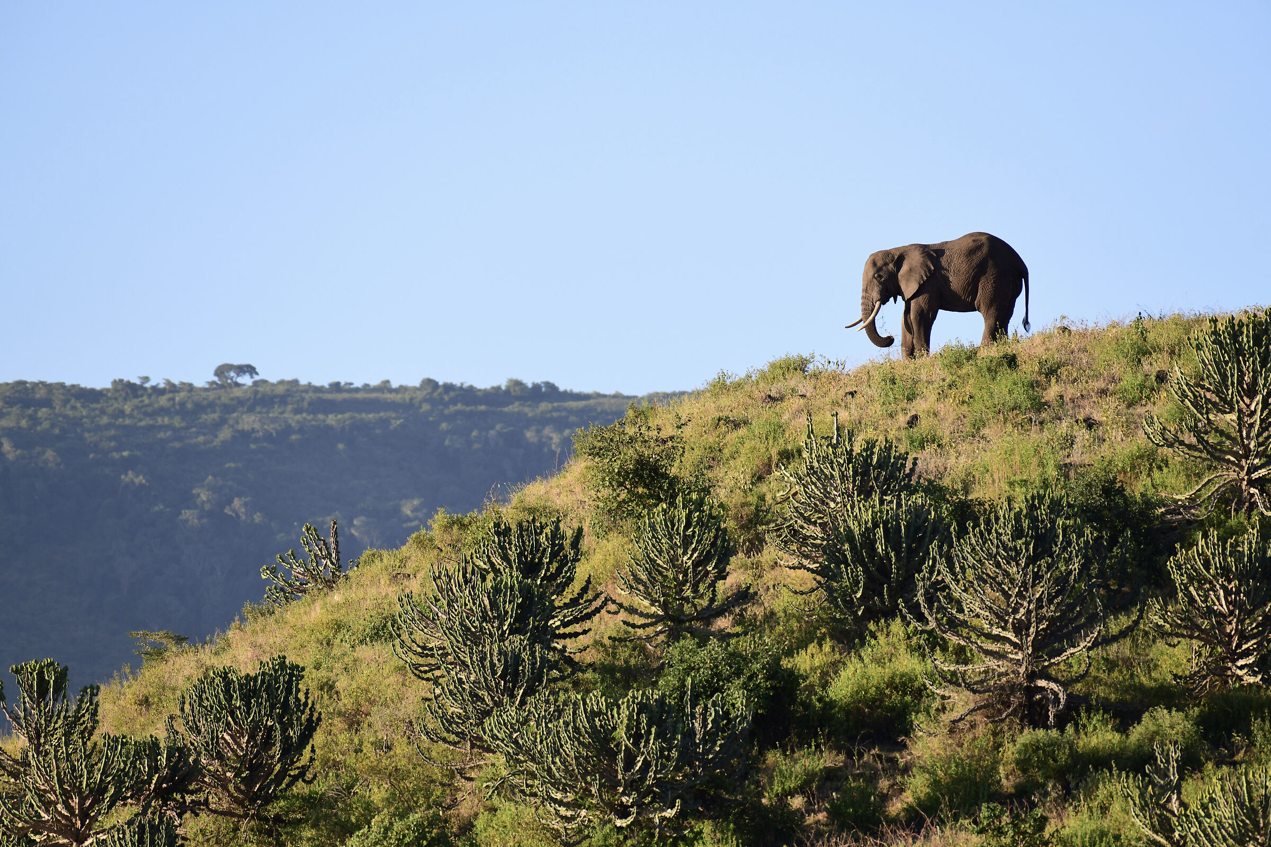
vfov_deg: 2.7
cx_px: 636
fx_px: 17651
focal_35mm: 500
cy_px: 424
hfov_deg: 4.1
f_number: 7.1
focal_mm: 500
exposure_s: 1/640
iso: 720
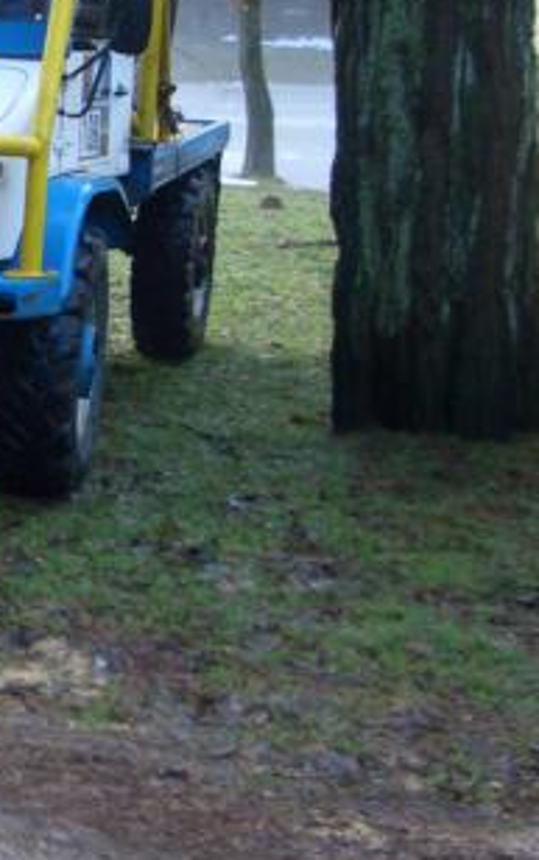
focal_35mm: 77
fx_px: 1806
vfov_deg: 26.4
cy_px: 204
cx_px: -87
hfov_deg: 16.4
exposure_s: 1/80
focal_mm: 5.8
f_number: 2.6
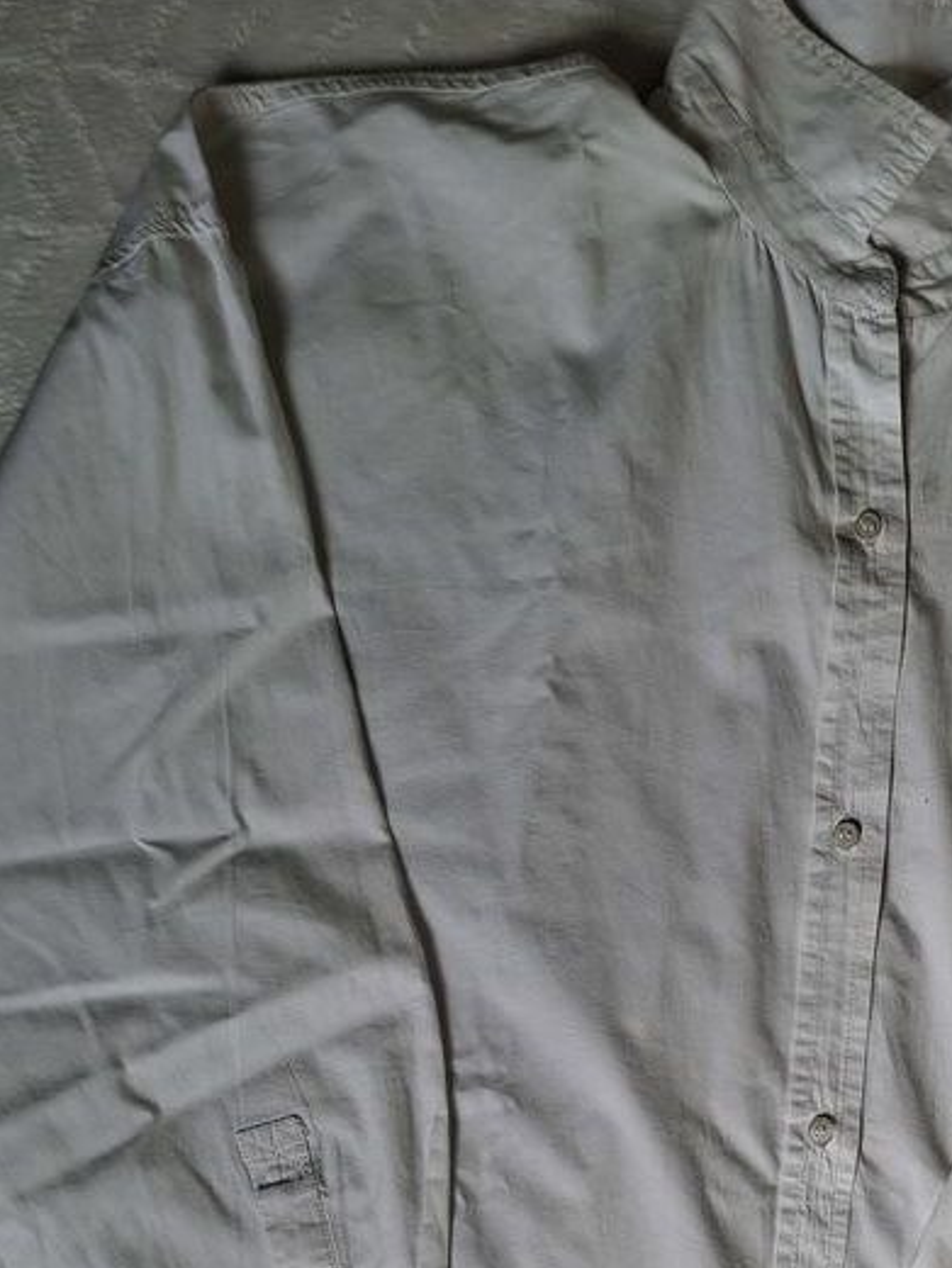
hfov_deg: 29.8
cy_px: 1088
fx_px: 1759
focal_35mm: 48
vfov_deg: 37.6
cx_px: 716
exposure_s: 1/254
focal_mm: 4.69
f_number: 1.8
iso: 32
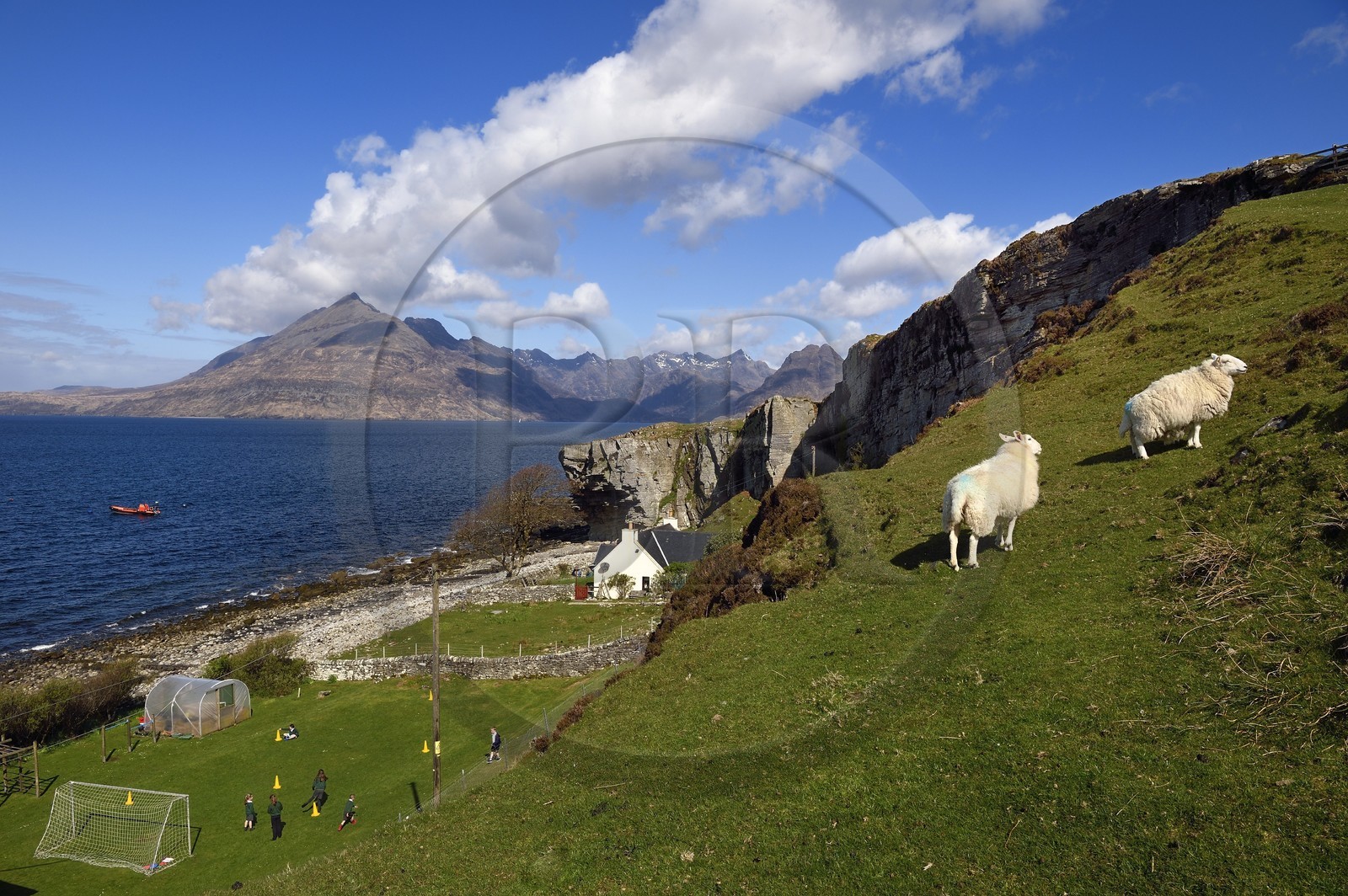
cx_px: 674
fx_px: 973
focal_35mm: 26
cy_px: 448
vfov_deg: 49.5
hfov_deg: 69.4
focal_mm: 26
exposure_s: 1/320
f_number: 14
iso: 200
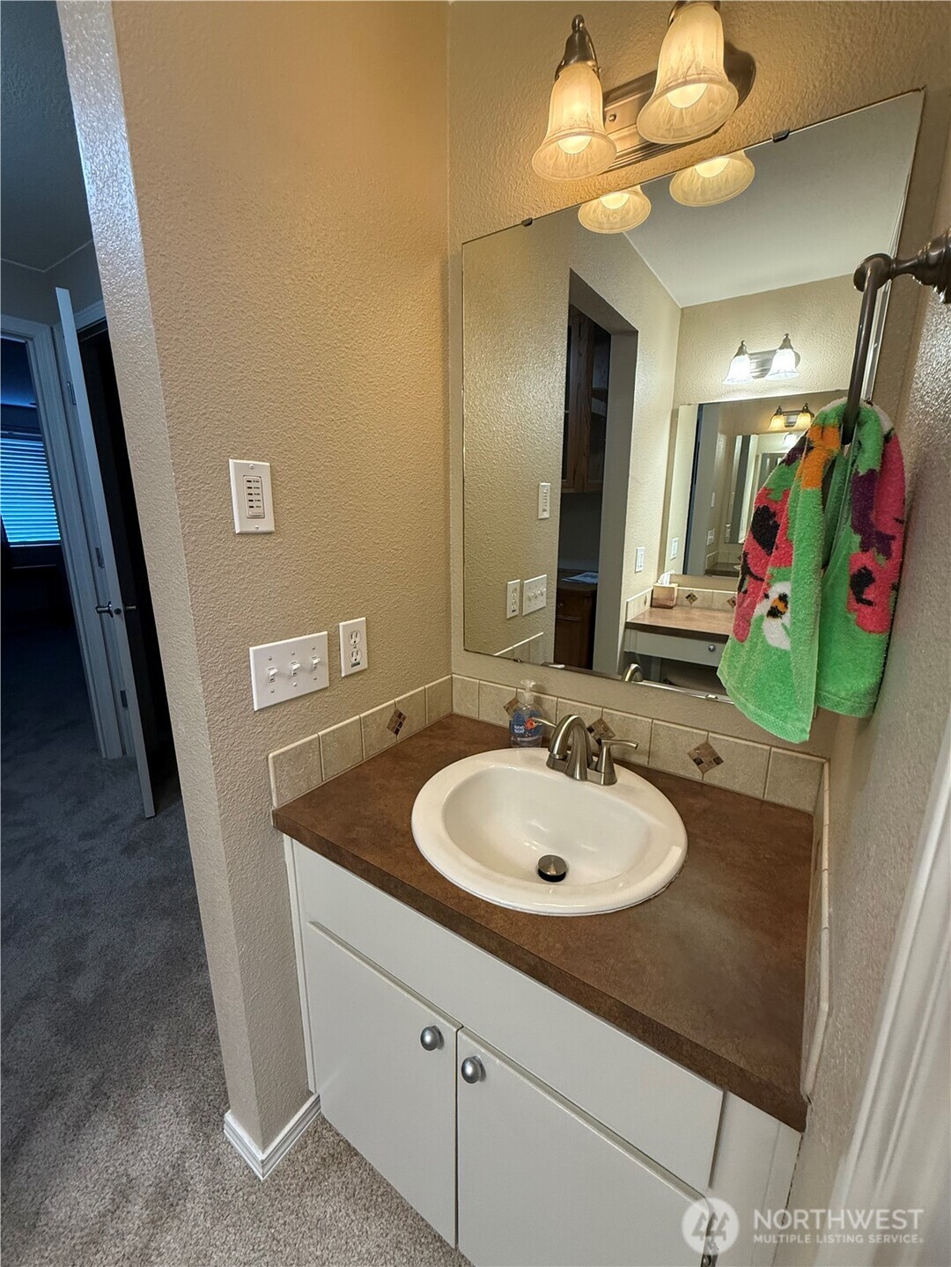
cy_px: 634
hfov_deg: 85.7
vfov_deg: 102.1
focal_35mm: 14
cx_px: 476
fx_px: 513
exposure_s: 1/60
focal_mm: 2.22
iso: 320
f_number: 2.2
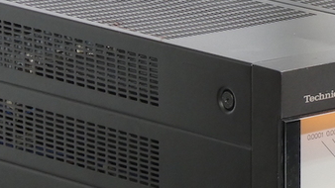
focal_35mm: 418
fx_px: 3712
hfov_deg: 5.2
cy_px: 106
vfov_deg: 2.9
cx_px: 330
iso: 200
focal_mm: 24.2
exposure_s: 1/5
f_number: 5.3
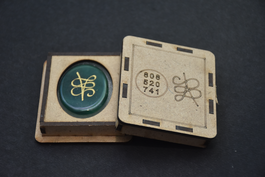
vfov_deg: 12.2
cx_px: 132
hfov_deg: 18.2
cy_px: 88
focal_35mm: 112
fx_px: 828
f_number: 5.6
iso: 800
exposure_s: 1/125
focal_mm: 75
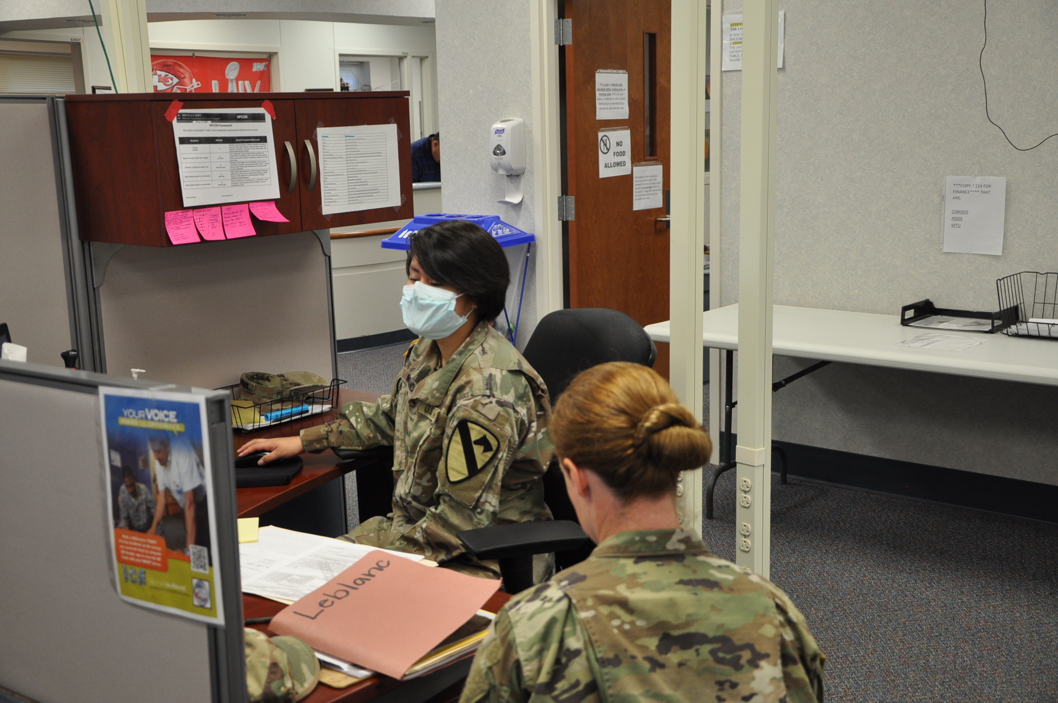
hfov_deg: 43.7
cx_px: 529
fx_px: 1321
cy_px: 352
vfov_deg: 29.8
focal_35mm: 45
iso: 640
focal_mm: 30
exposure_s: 1/60
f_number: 4.2
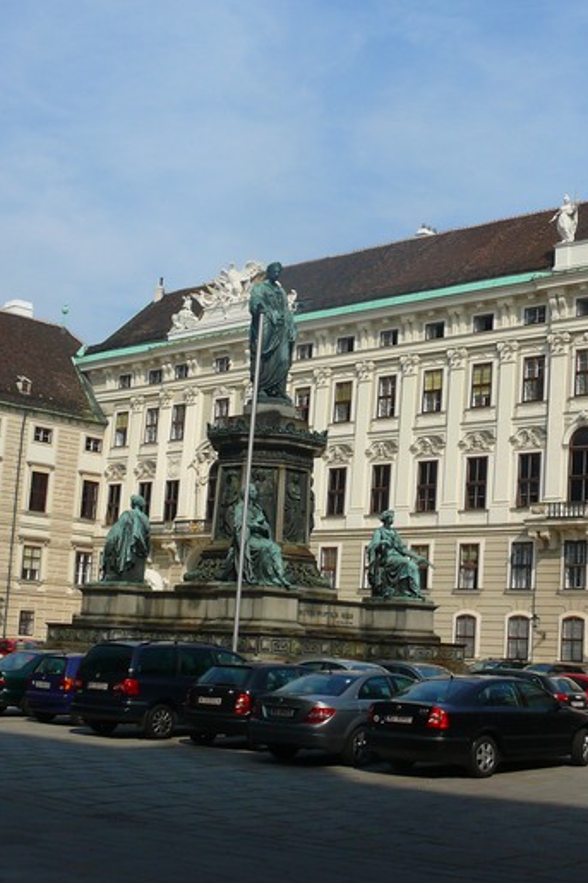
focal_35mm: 53
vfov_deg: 37.5
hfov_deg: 24.9
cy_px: 453
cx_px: 513
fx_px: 1299
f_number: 5.6
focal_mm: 7.4
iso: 100
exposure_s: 1/250
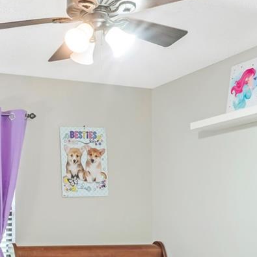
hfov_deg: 27.4
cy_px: 224
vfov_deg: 29.1
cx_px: -31
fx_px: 476
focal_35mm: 57
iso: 250
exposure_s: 1/100
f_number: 9
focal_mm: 11
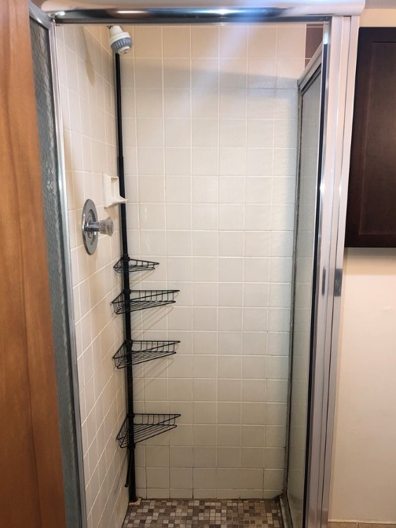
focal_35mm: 32
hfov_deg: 44.1
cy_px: 299
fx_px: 488
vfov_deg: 56.6
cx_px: 219
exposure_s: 1/19
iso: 25
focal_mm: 3.99
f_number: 1.8
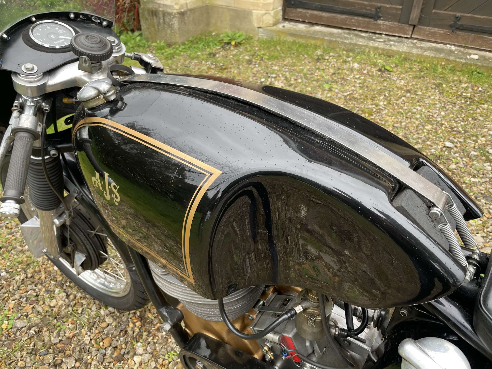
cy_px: 184
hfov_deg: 67.3
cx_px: 246
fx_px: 370
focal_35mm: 26
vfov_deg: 53.1
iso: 32
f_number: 1.6
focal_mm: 4.2
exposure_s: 1/121
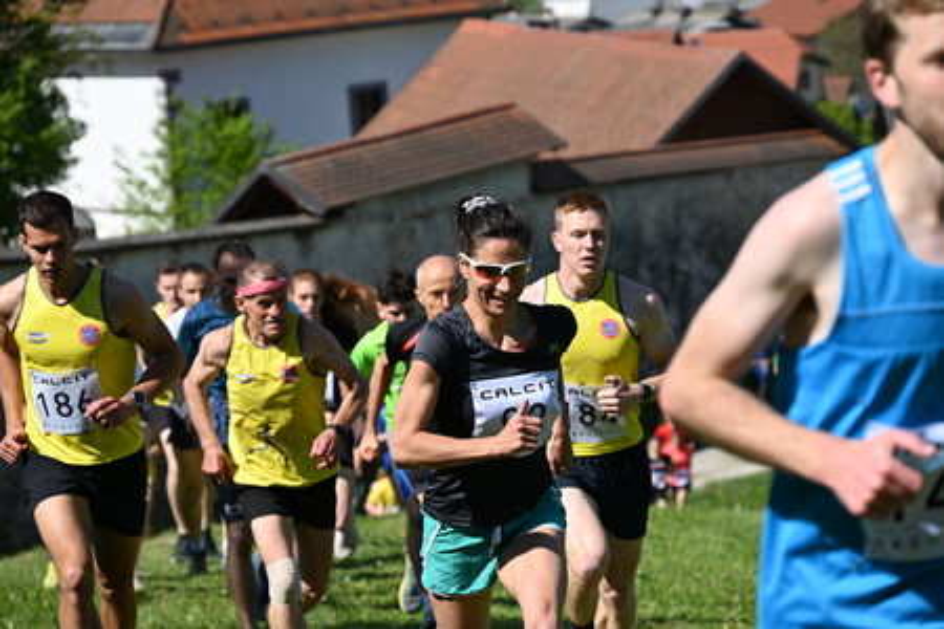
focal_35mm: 155
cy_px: 314
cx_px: 472
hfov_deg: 13.2
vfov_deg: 8.9
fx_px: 4064
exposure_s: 1/500
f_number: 6.3
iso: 125
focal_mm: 155
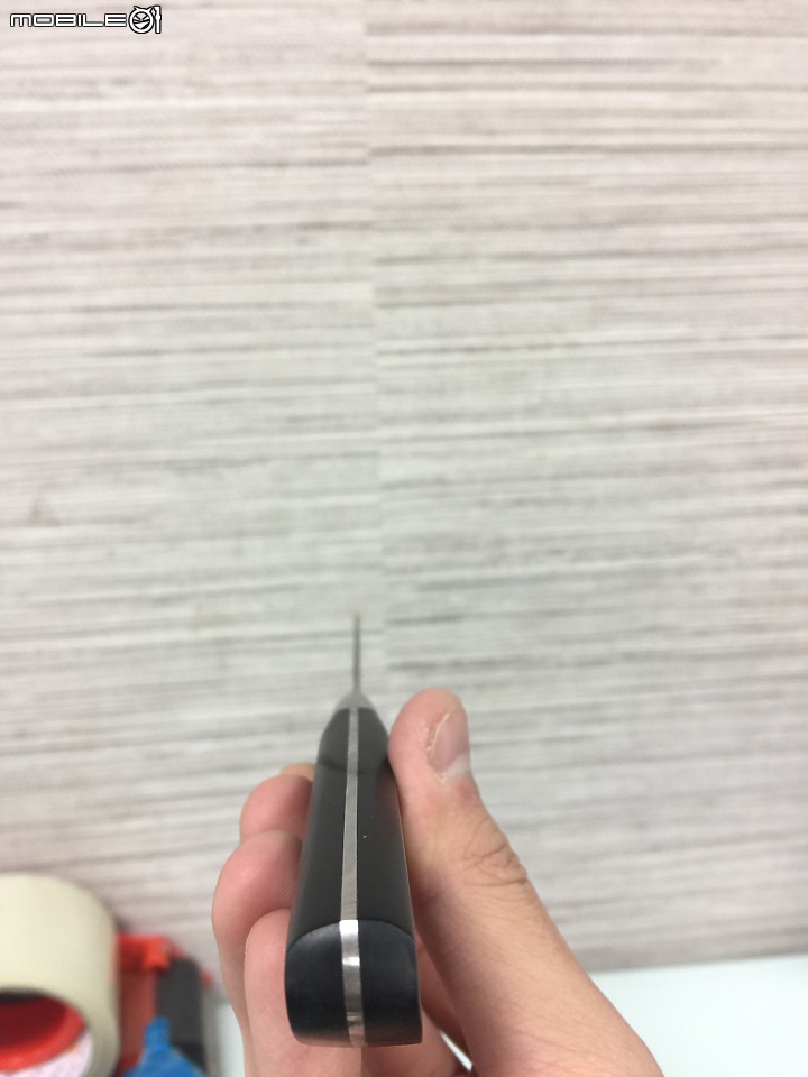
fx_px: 903
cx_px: 404
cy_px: 538
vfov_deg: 61.7
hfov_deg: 48.2
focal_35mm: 29
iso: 32
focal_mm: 4.15
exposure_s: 1/15
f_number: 2.2
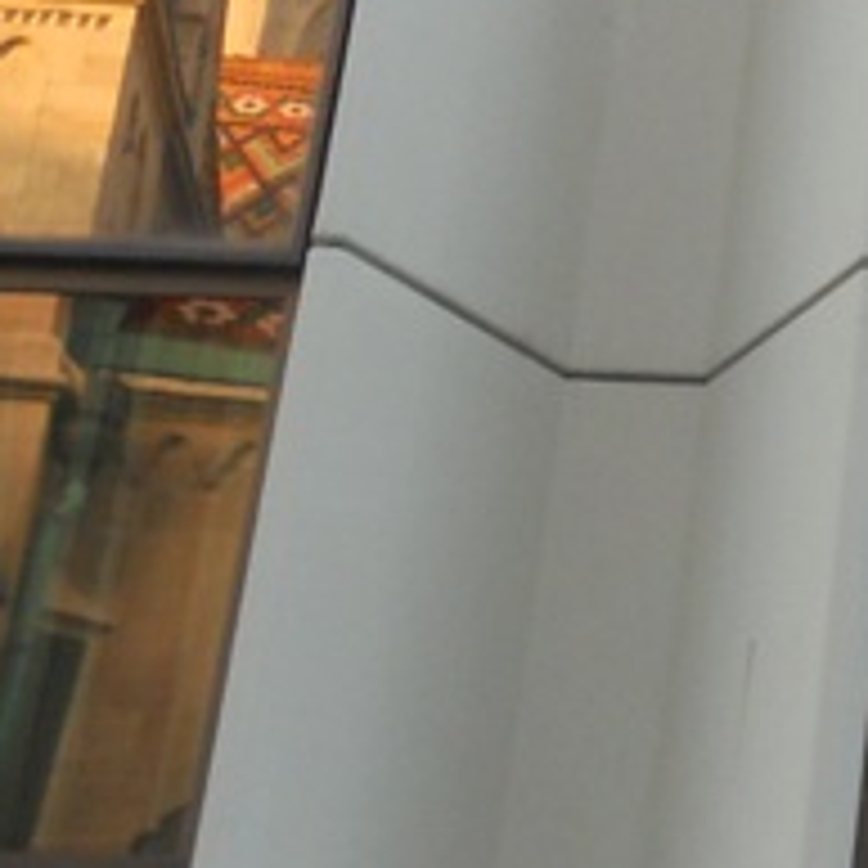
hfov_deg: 10.7
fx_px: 4255
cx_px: 1745
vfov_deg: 11.3
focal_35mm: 150
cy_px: -279
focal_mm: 5.8
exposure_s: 1/80
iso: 80
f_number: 3.5
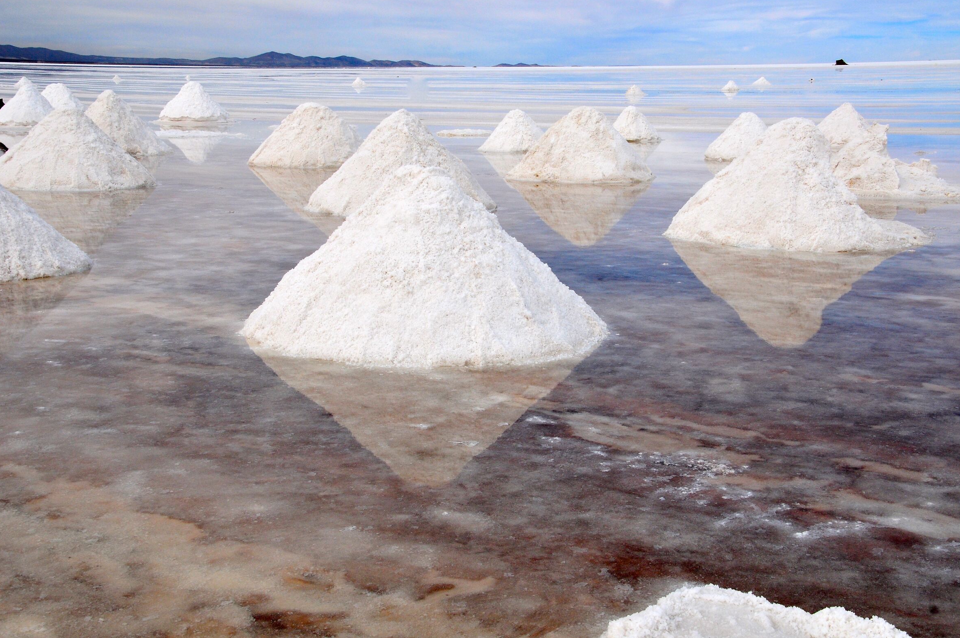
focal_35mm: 49
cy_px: 314
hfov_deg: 40.4
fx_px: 1305
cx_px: 489
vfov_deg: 27.4
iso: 400
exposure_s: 1/800
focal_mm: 32
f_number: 14
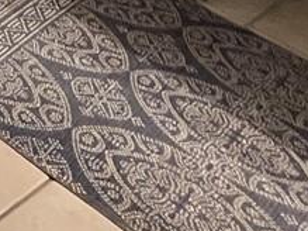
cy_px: -494
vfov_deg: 10.3
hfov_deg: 14.5
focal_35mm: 95
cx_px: -408
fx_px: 845
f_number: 1.8
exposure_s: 1/60
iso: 500
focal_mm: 1.57
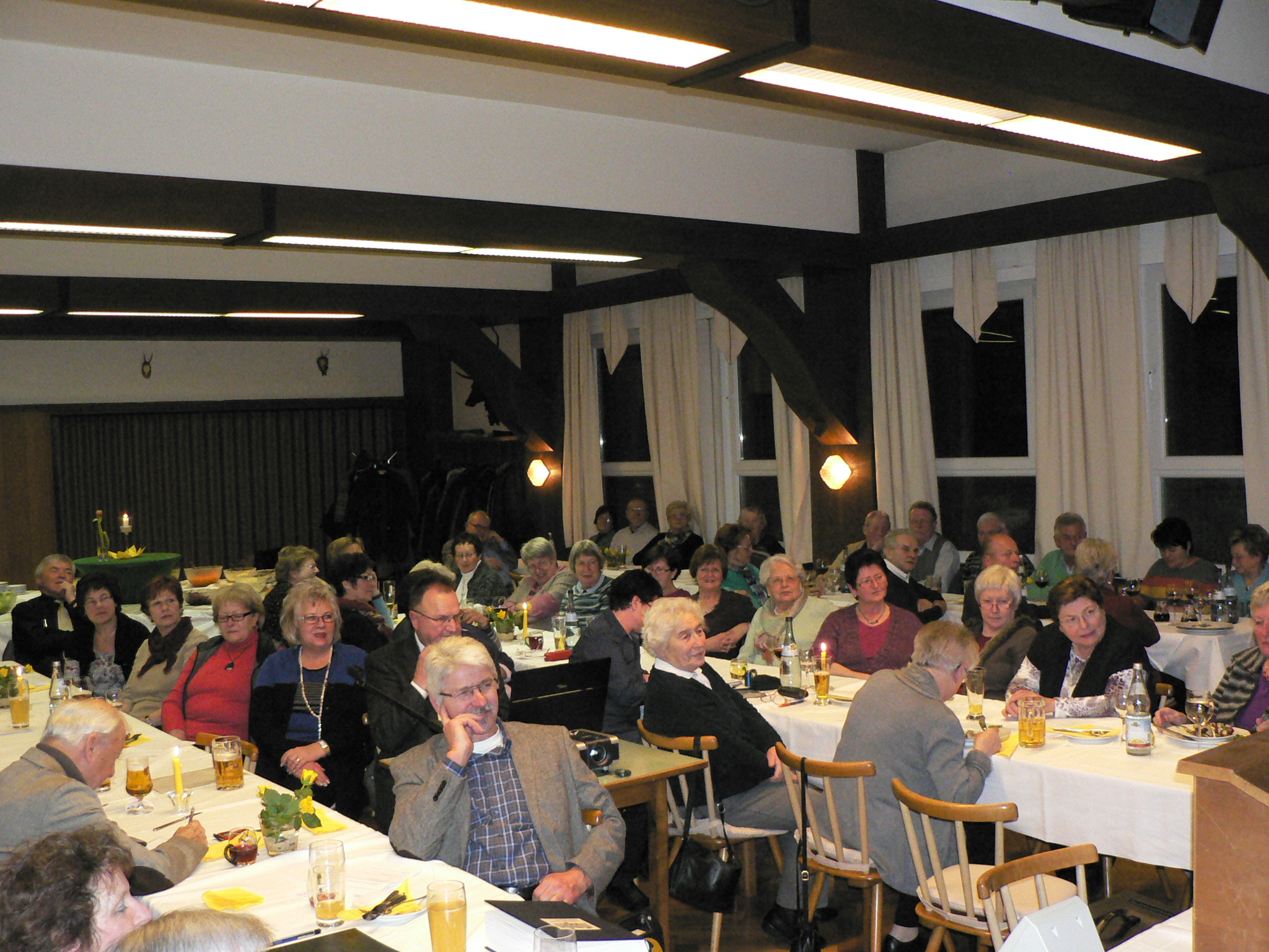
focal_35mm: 36
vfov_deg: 39.7
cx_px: 634
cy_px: 476
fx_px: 1320
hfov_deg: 51.4
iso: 400
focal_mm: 6
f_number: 2.8
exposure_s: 1/60
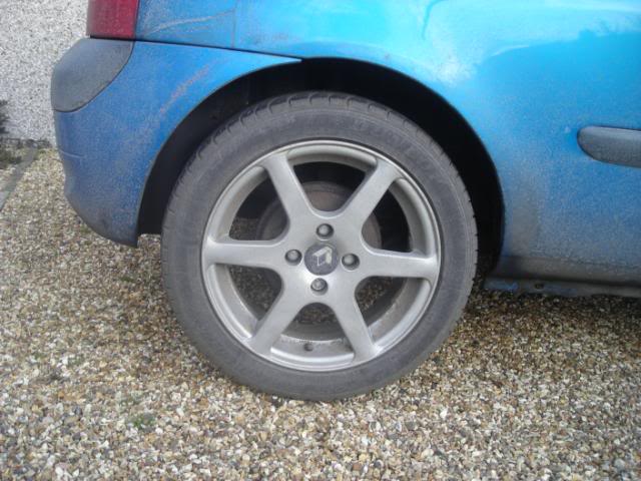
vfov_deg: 37.7
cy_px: 240
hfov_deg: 49.0
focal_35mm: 38
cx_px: 320
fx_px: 704
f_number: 3.2
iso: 50
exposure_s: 1/60.8
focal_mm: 6.3
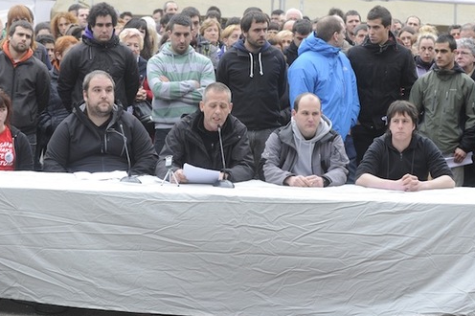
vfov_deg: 6.7
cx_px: 230
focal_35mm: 205
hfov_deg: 10.0
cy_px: 132
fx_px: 2703
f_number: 5
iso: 500
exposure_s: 1/250
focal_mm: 140
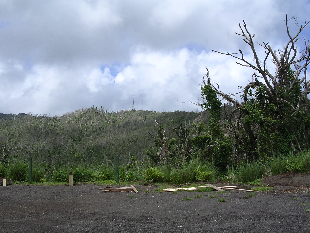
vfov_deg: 37.7
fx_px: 340
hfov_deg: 49.0
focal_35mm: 38
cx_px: 155
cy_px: 116
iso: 100
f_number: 5.6
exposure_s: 1/381
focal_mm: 5.8
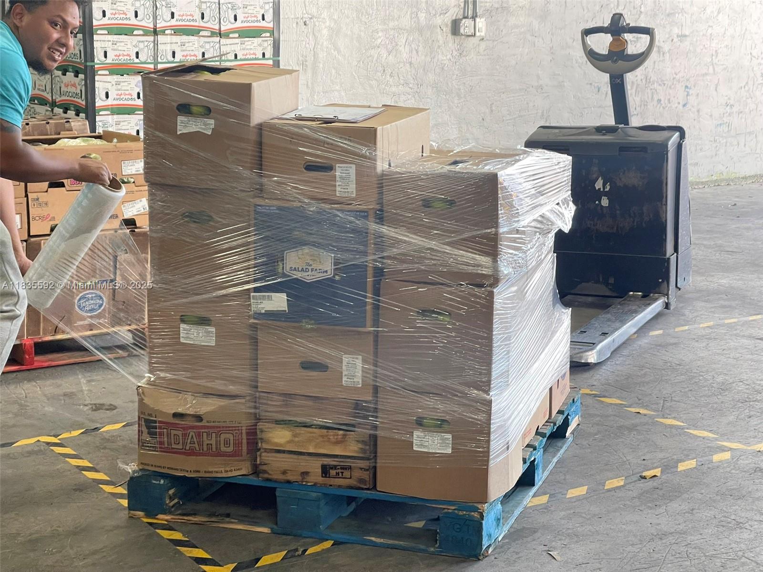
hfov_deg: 30.3
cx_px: 382
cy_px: 286
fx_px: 1411
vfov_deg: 22.9
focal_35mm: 64
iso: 160
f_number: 2.2
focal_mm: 7.5
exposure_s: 1/120
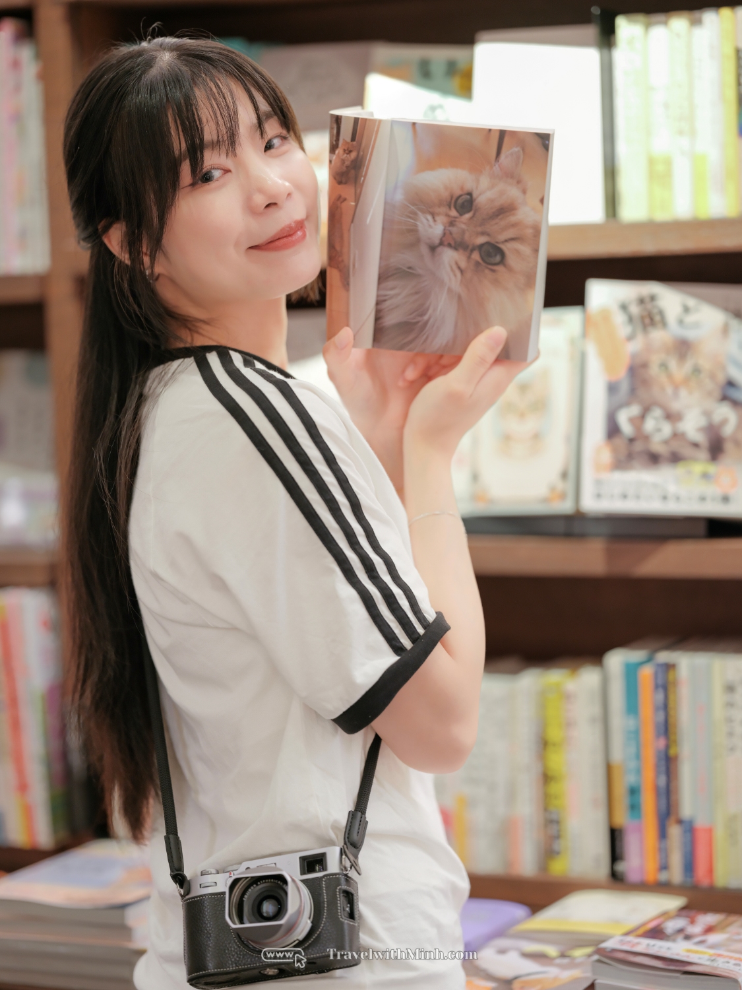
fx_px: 2486
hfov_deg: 17.0
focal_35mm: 87
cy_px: 495
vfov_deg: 22.5
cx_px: 371
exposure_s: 1/55
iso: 800
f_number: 2
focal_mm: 110
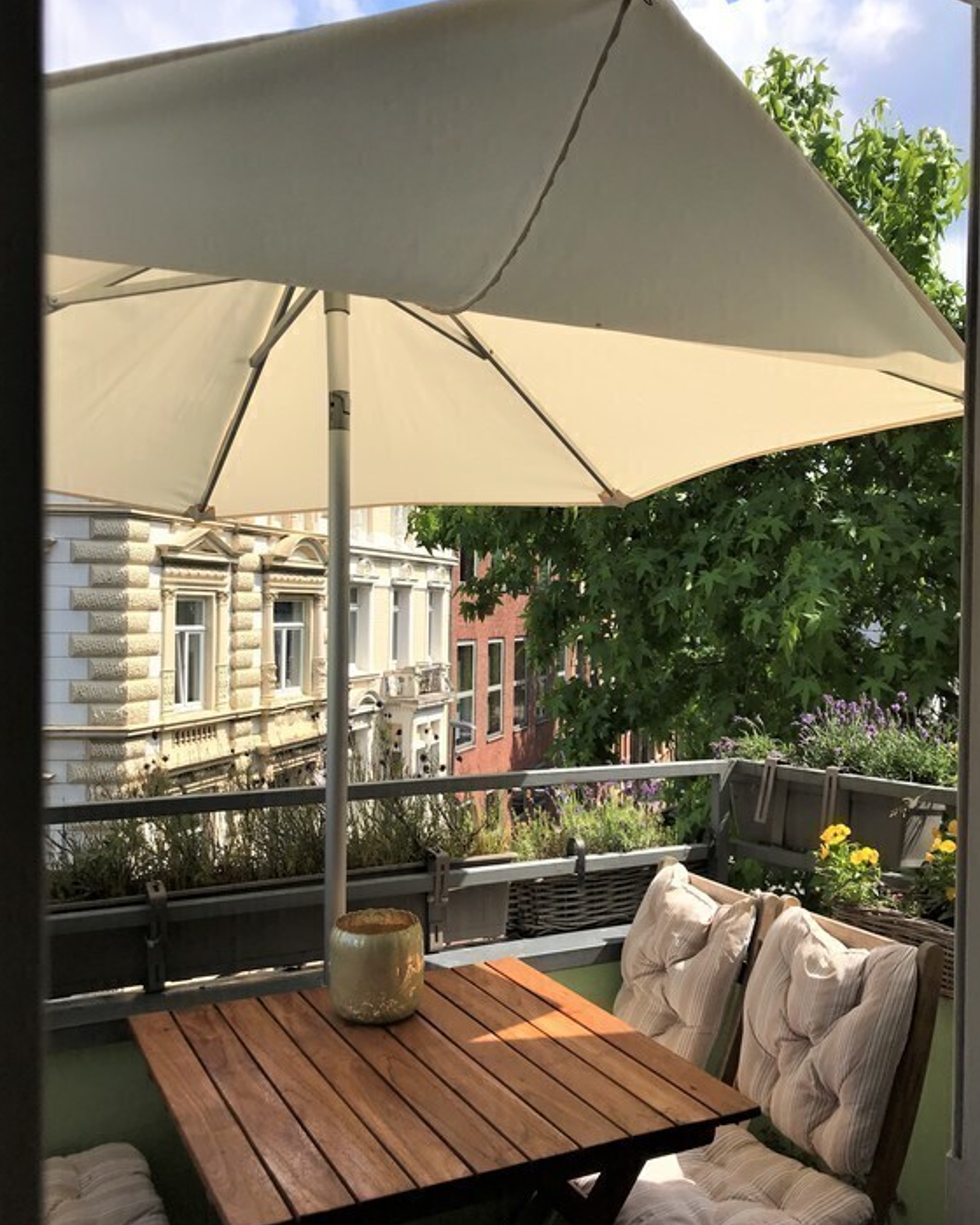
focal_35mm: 30
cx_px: 495
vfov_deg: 58.7
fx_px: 1088
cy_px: 642
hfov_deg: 48.5
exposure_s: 1/2519
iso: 20
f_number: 1.8
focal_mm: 3.99
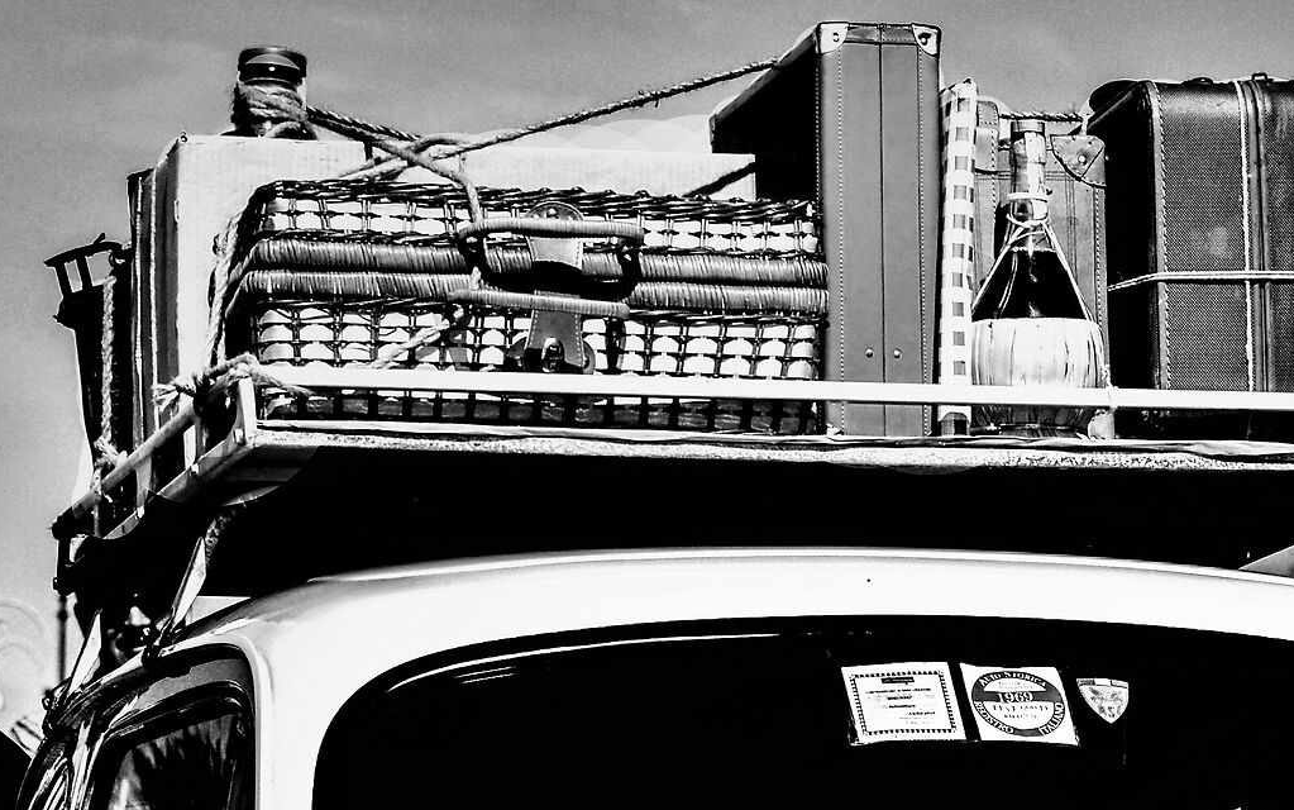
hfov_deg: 10.6
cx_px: 1056
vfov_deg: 6.6
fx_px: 6956
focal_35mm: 197
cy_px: 911
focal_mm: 55
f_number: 8
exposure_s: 1/250
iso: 100
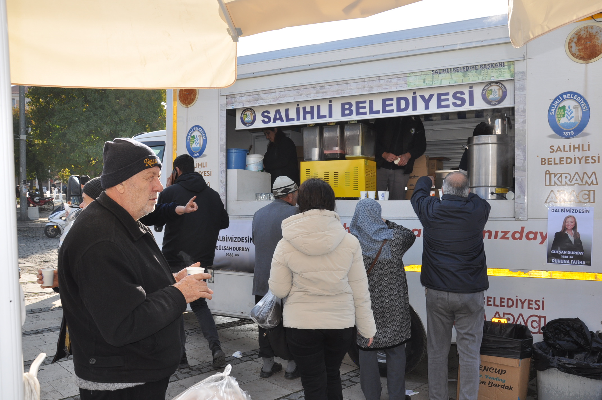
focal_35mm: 32
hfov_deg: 59.6
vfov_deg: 41.6
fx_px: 526
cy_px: 200
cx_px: 301
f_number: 9
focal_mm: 21
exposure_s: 1/200
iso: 200
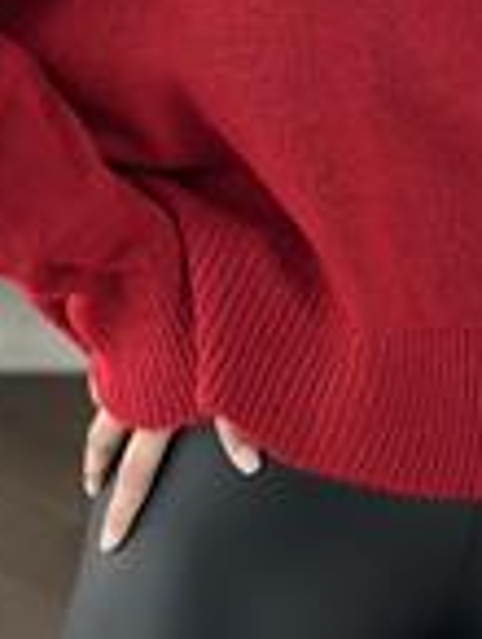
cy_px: -175
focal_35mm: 166
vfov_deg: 11.6
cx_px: 381
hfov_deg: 9.0
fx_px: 3073
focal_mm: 6.86
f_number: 1.78
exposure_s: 1/33
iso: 500
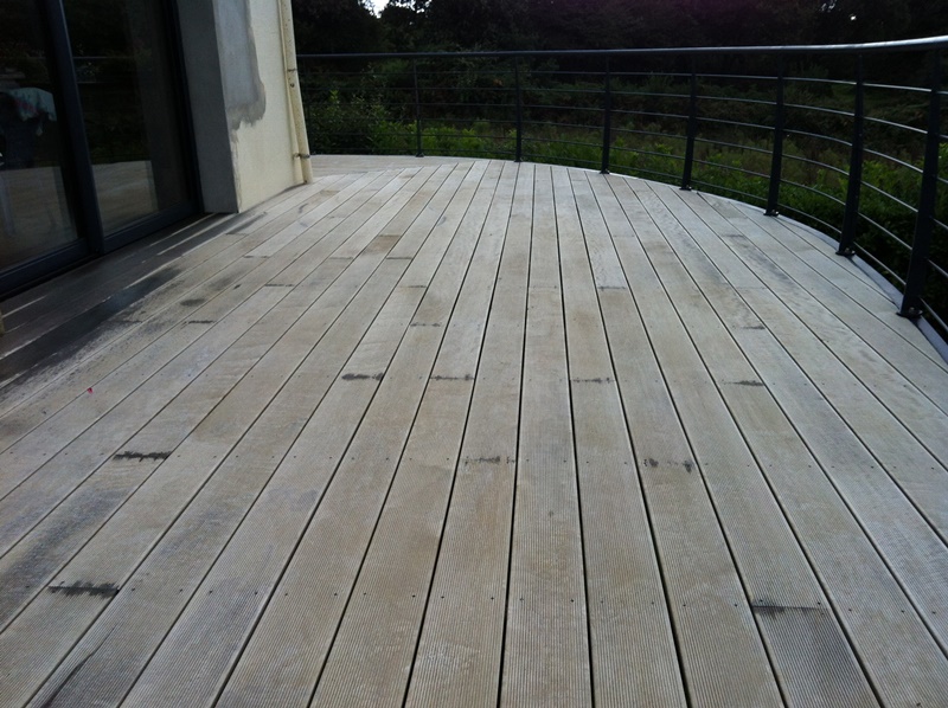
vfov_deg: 40.6
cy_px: 354
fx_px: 957
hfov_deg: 52.7
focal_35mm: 35
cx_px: 474
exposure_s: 1/1312
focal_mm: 3.85
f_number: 2.8
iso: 80
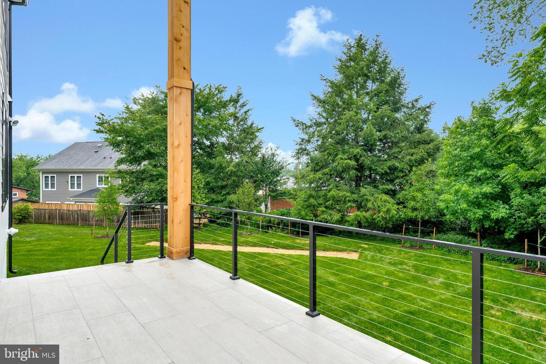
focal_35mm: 20
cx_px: 273
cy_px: 182
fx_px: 311
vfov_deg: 60.7
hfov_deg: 82.6
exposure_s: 1/40
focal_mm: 20.5
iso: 100
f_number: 8
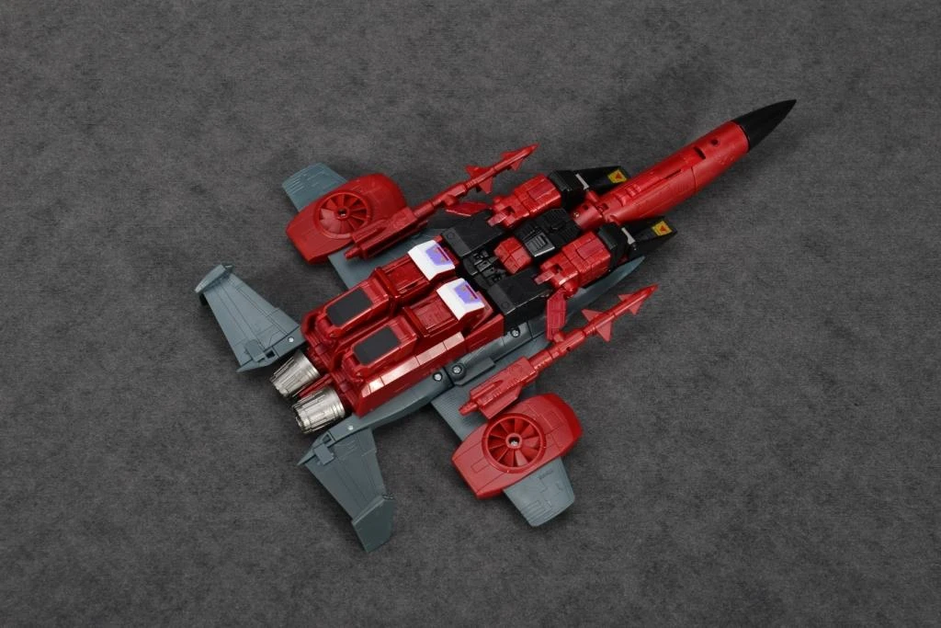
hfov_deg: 35.6
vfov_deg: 24.2
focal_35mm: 56
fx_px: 1464
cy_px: 314
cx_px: 470
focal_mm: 56
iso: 100
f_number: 16
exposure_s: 1/125
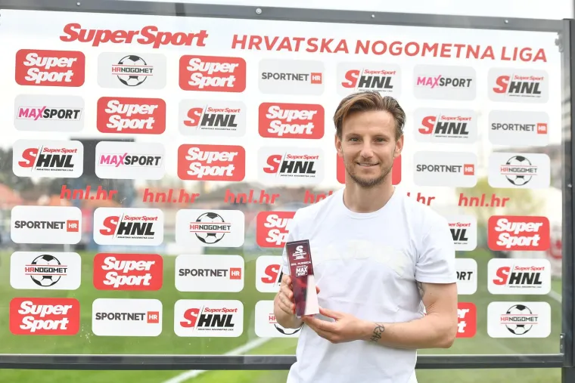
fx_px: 1118
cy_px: 192
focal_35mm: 70
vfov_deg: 19.5
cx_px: 288
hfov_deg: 28.8
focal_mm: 70
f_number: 5
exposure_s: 1/800
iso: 640
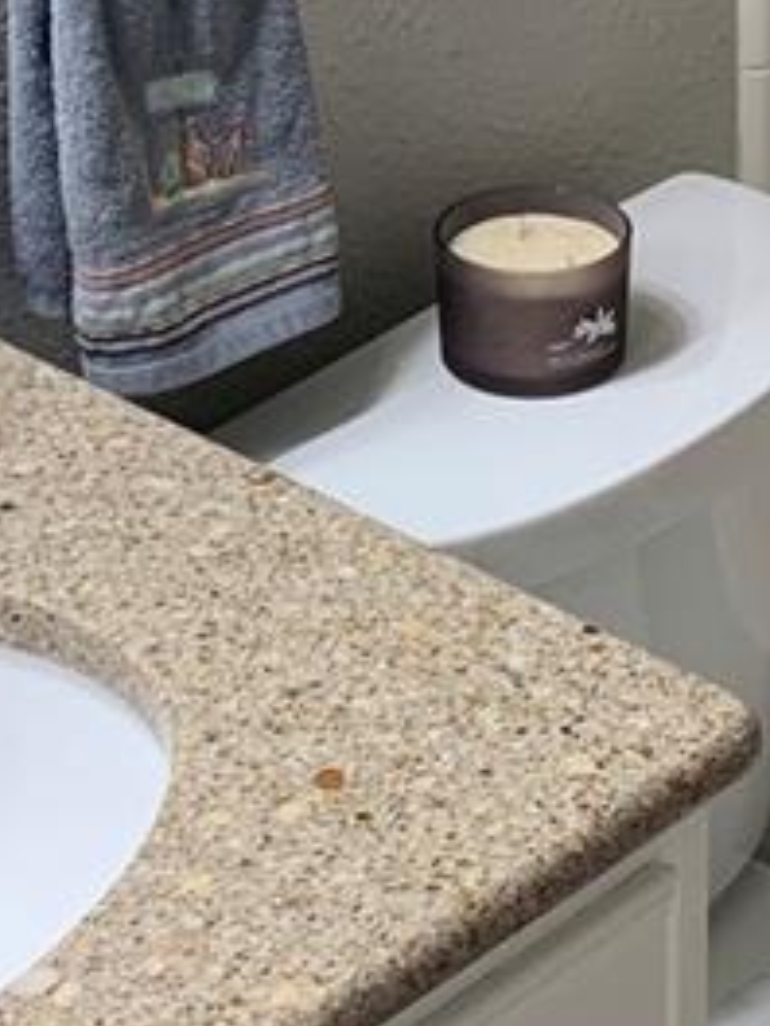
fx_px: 3500
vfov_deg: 16.5
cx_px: 782
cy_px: 175
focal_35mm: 118
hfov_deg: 12.4
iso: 50
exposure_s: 1/60
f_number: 1.8
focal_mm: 4.25
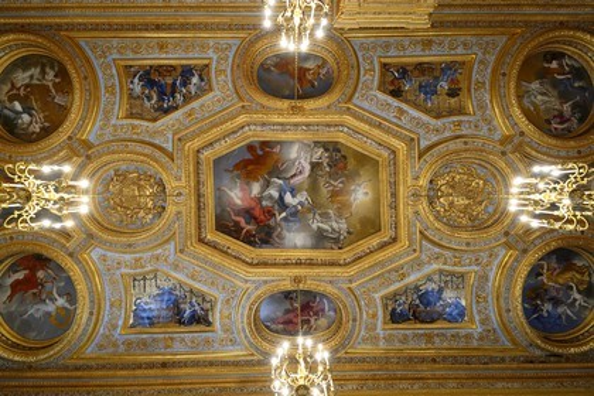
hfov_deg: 104.3
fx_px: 231
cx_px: 297
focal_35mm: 14
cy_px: 198
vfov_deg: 81.2
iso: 640
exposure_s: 1/5
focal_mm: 14
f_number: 7.1
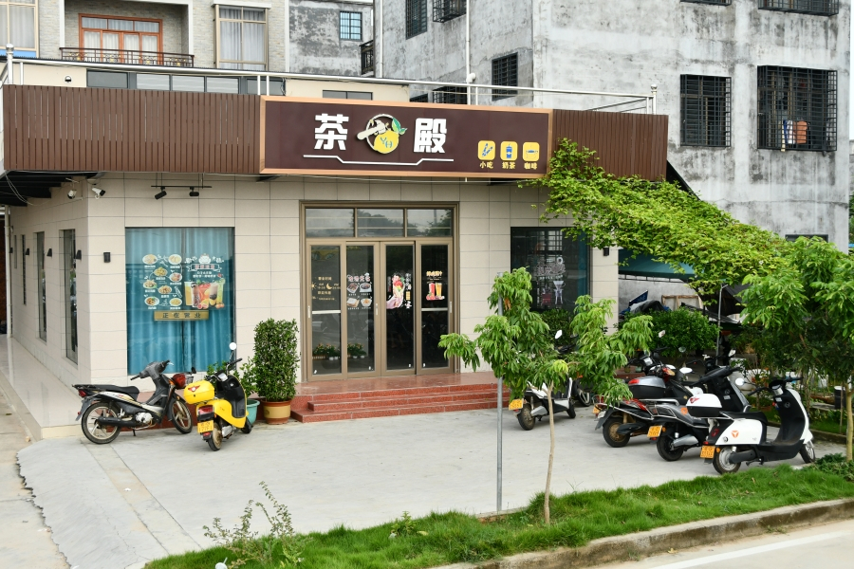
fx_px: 1091
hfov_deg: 42.7
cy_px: 284
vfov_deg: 29.2
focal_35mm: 46
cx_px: 427
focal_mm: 31
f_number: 6.3
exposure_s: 1/320
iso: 160
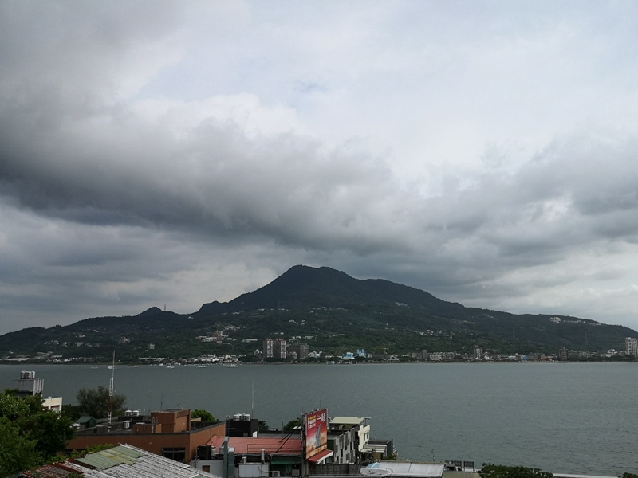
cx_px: 319
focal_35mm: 33
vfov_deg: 42.9
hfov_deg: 55.4
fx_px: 608
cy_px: 239
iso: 50
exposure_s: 1/1815
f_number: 1.8
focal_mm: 3.95
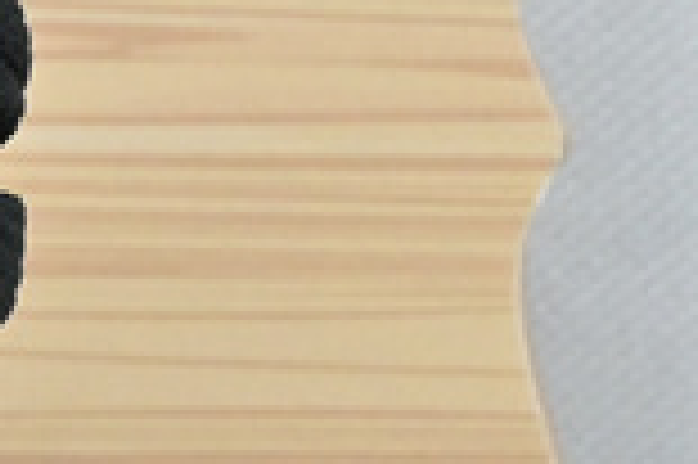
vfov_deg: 3.5
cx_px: -1189
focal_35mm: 383
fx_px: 7415
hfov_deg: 5.2
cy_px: 1041
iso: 1000
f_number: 10
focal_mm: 33
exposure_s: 1/125
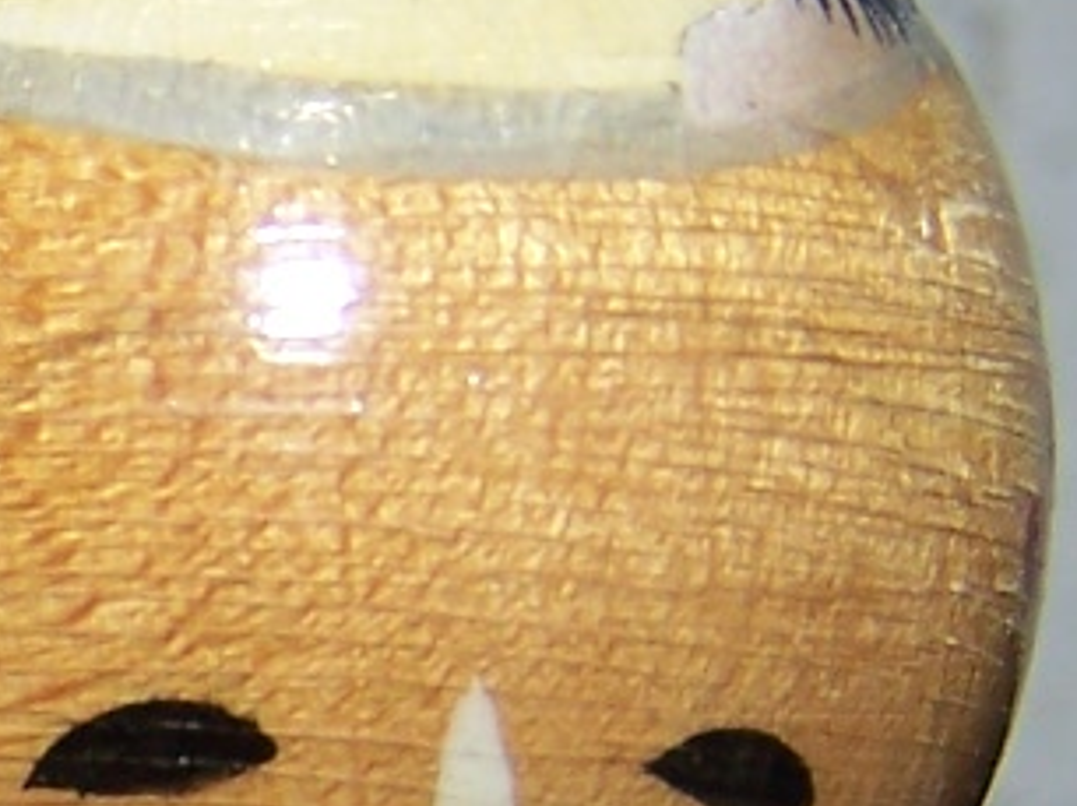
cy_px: 1228
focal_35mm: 193
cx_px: -669
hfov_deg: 9.9
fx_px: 6000
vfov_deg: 7.5
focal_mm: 6.3
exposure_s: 1/60
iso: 80
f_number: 2.8
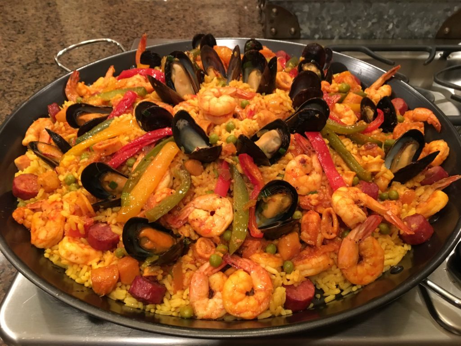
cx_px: 230
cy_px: 173
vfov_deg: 48.2
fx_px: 386
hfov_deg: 61.7
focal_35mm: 29
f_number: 2.2
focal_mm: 4.15
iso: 200
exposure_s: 1/17
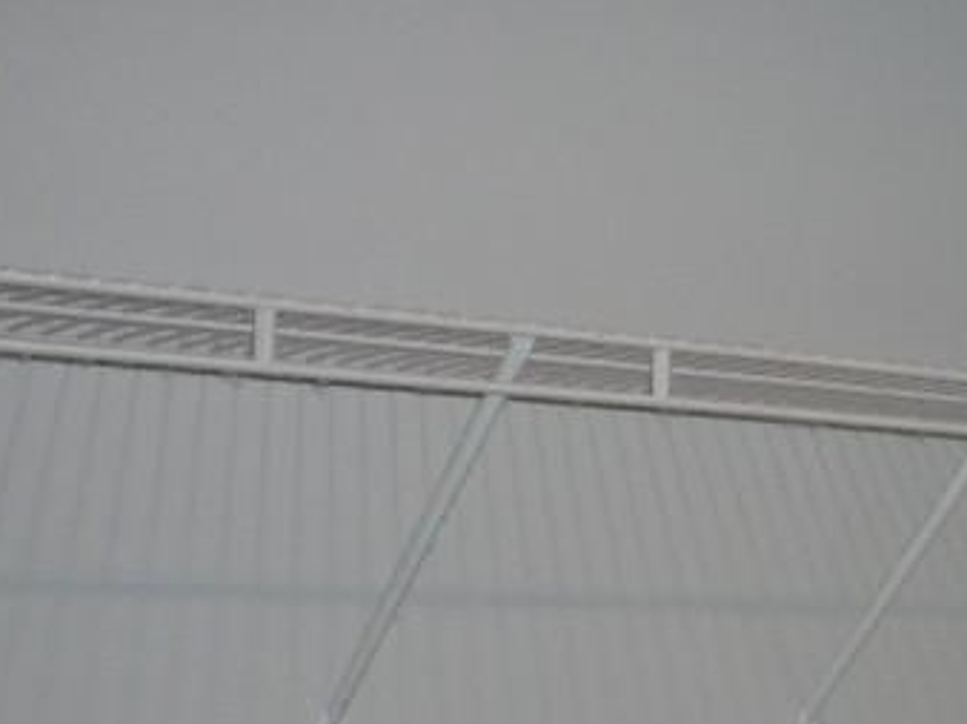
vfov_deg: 15.6
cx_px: 1130
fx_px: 2540
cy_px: 881
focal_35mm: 91
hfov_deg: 20.3
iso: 100
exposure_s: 1/30
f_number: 3.3
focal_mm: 5.2
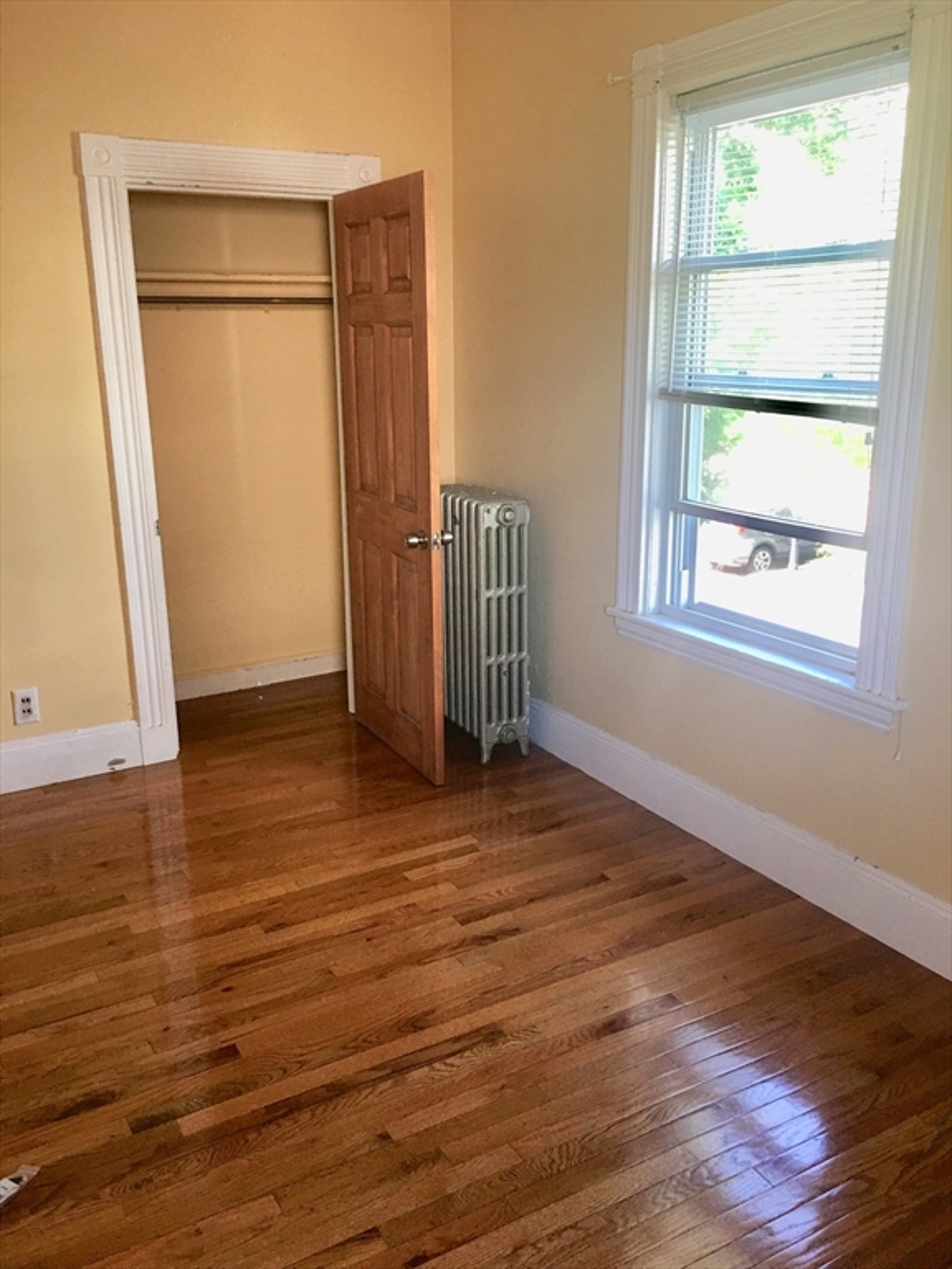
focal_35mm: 29
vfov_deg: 61.7
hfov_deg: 48.2
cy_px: 634
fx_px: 1063
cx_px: 476
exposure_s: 1/30
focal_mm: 4.15
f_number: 2.2
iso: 40
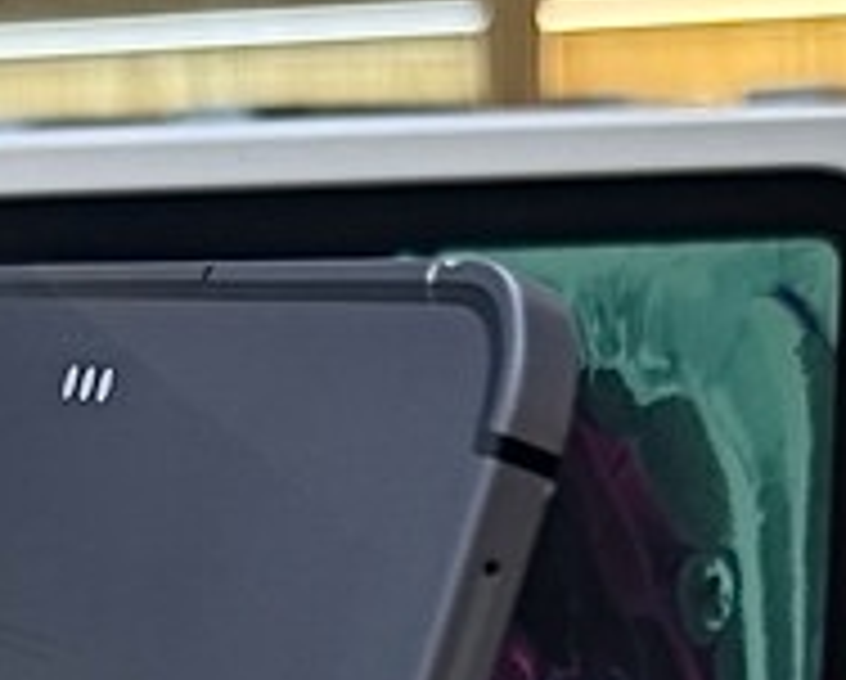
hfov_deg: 17.1
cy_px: 1351
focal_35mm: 112
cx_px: 245
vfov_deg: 12.2
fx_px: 2809
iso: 80
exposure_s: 1/120
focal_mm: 6.76
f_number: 1.78
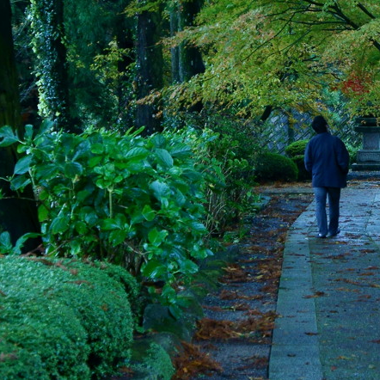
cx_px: 298
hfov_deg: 13.7
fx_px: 1577
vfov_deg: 13.7
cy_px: 128
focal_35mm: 127
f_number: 5
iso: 1600
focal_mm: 43
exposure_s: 1/30
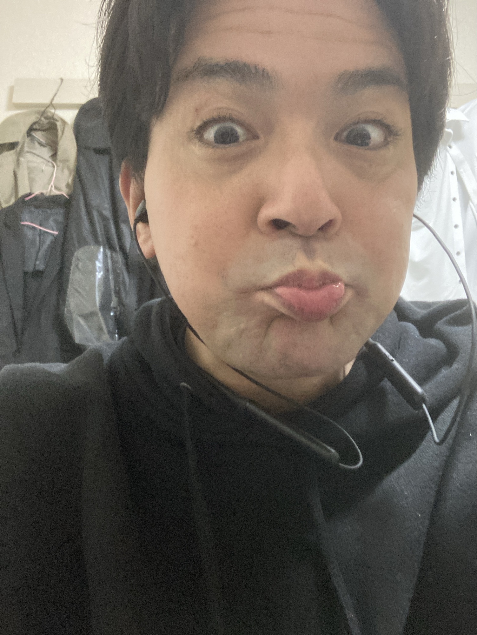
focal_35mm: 32
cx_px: 238
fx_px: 587
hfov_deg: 44.2
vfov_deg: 56.8
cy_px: 318
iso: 500
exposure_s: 1/20
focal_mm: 2.87
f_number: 2.2
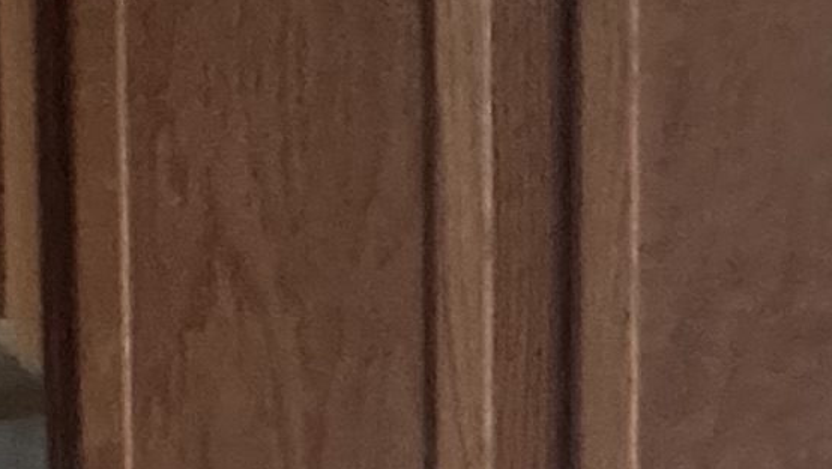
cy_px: 1051
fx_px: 2450
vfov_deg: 9.9
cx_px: -560
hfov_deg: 16.7
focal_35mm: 111
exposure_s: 1/60
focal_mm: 2.22
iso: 800
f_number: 2.2
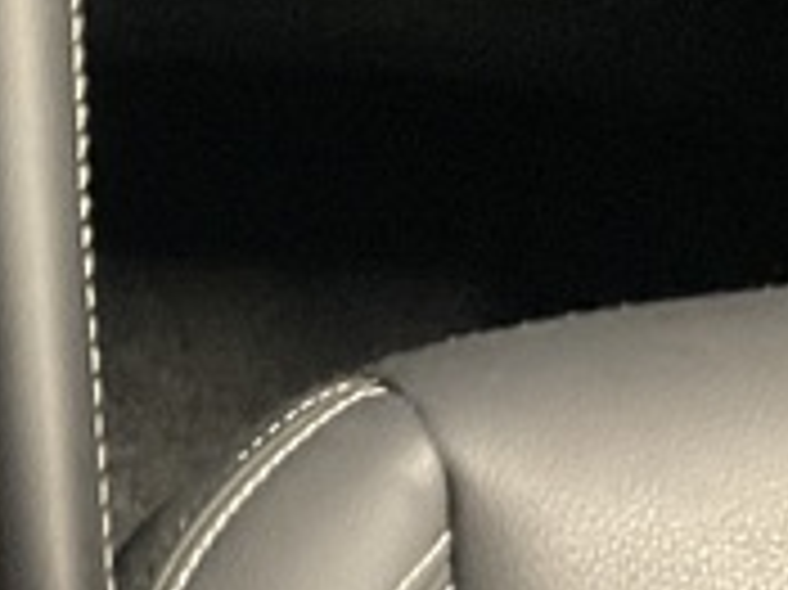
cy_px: 392
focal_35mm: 159
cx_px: -590
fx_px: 3617
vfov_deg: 9.3
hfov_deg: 11.6
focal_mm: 3
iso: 500
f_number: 1.8
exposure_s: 1/30
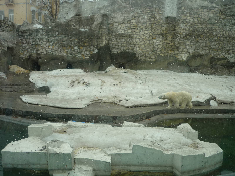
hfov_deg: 55.4
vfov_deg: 42.9
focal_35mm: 33
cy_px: 88
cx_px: 118
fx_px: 224
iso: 100
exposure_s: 1/250
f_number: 2.8
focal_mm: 5.5
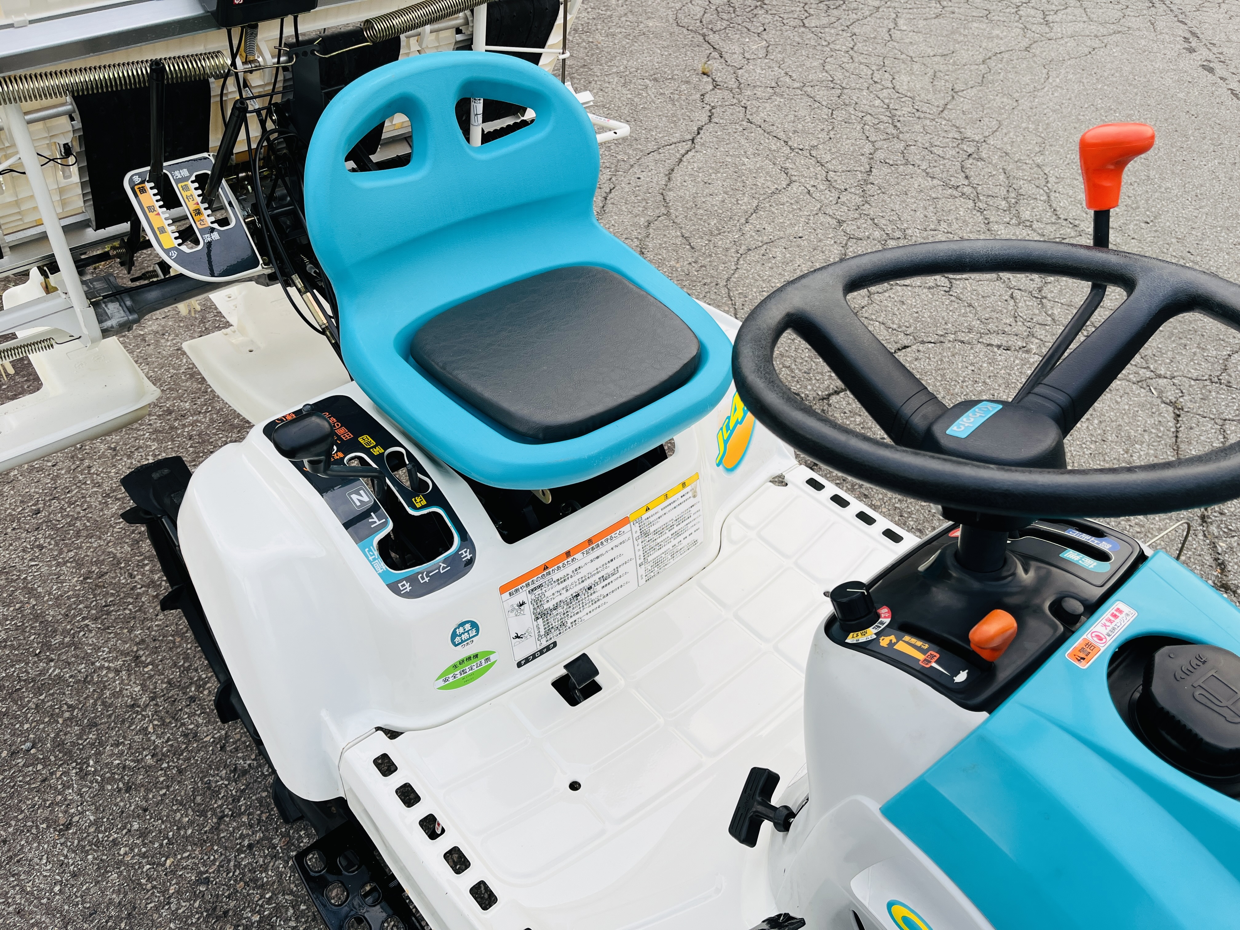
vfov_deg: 53.1
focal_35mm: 26
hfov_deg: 67.3
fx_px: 931
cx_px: 620
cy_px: 465
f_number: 1.6
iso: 32
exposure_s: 1/140
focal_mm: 5.1
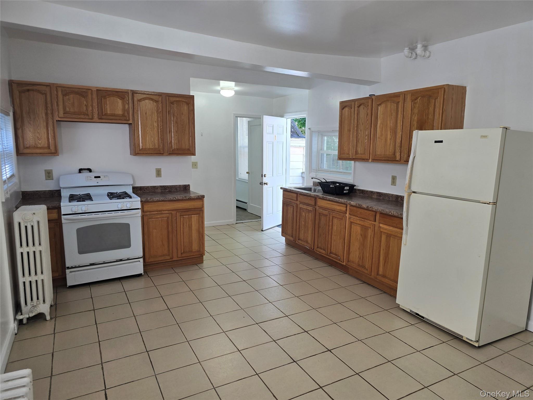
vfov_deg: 58.9
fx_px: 354
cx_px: 266
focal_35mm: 23
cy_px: 200
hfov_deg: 73.9
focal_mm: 6.3
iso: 80
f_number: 1.7
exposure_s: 1/120
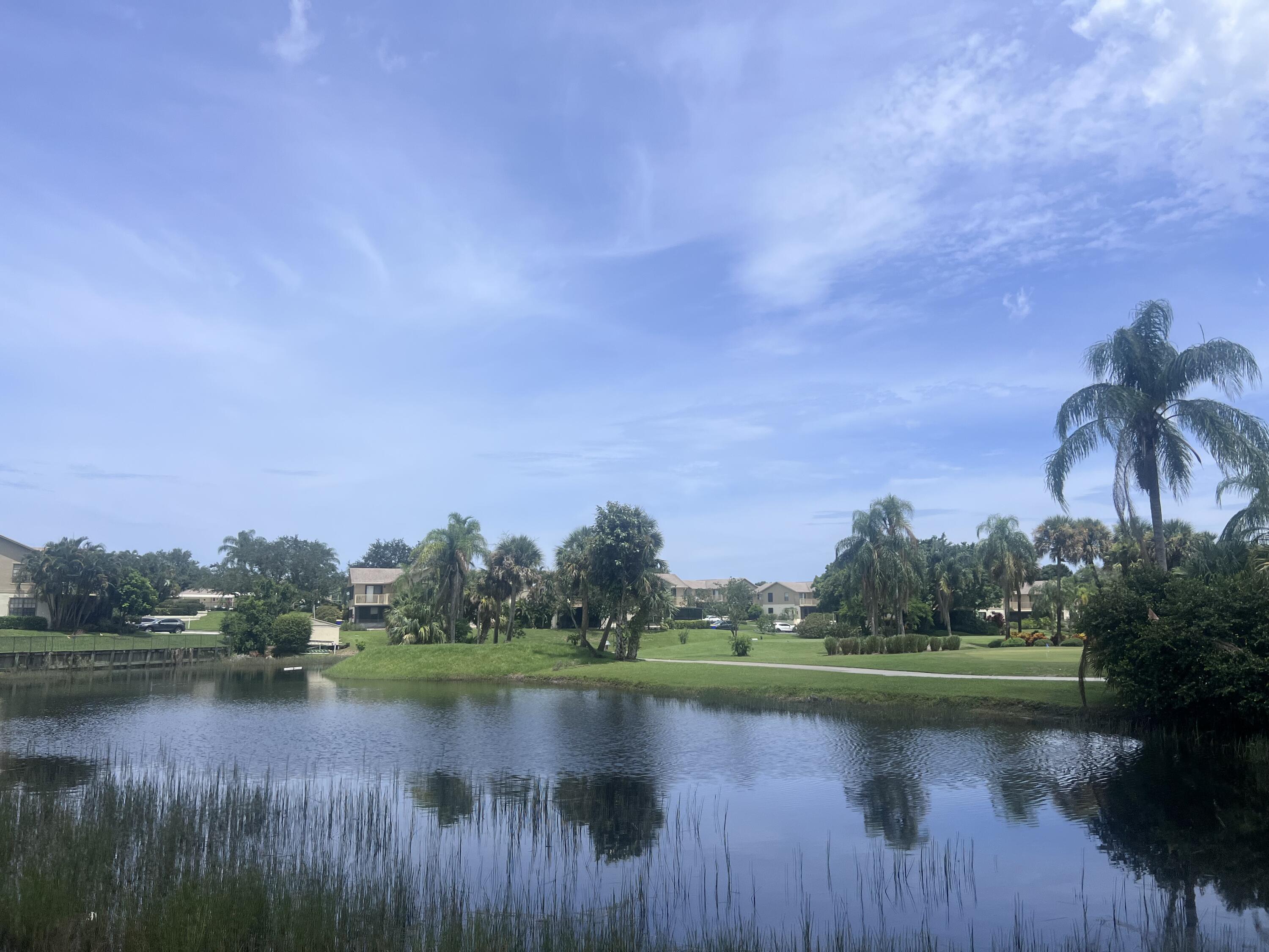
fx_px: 953
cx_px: 634
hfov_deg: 67.3
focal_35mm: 26
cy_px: 476
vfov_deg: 53.1
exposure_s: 1/7463
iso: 50
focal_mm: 5.7
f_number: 1.5
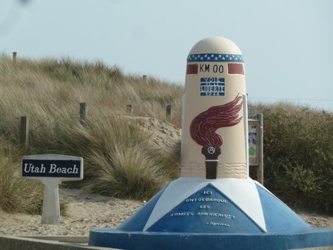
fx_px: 2021
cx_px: 166
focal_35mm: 210
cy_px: 125
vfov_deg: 7.1
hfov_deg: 9.4
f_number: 5.6
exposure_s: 1/400
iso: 80
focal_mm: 34.4
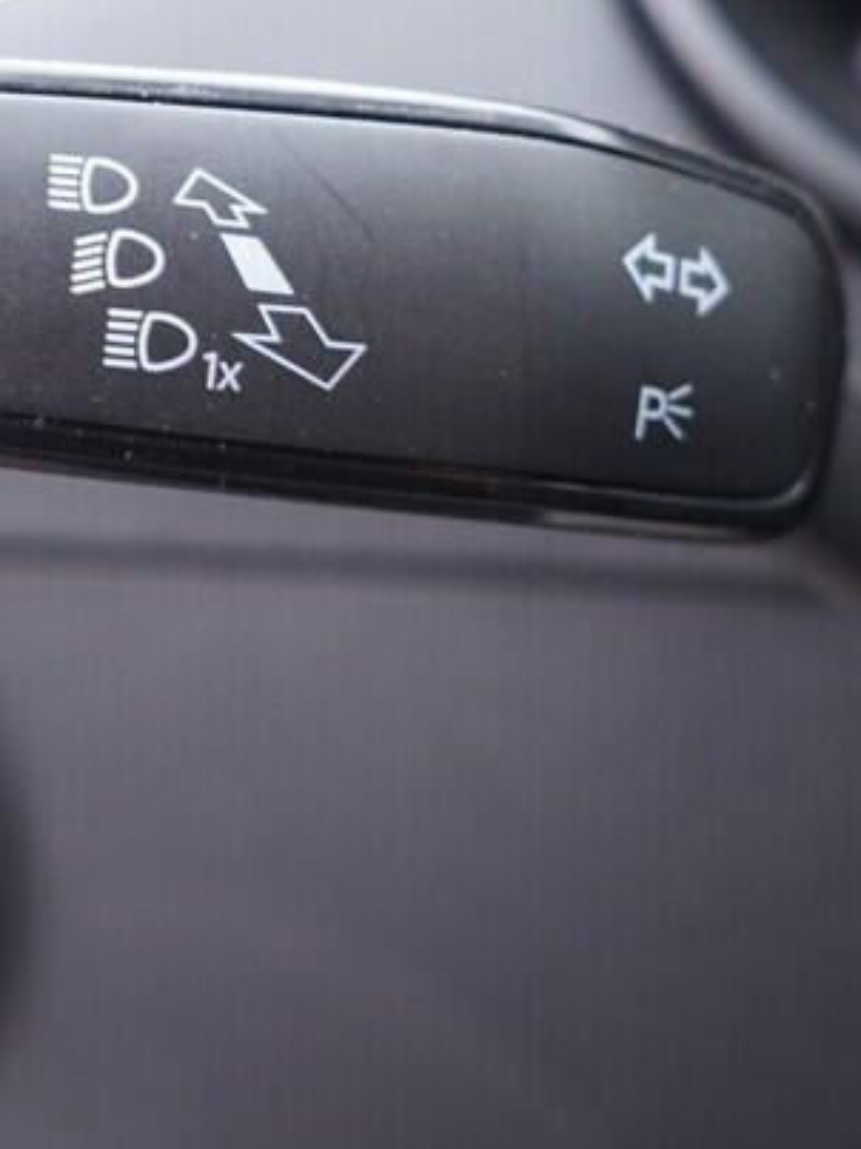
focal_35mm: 88
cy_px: 372
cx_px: 453
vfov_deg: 22.2
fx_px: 2920
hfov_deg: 16.8
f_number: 2.8
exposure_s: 1/40
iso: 400
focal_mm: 24
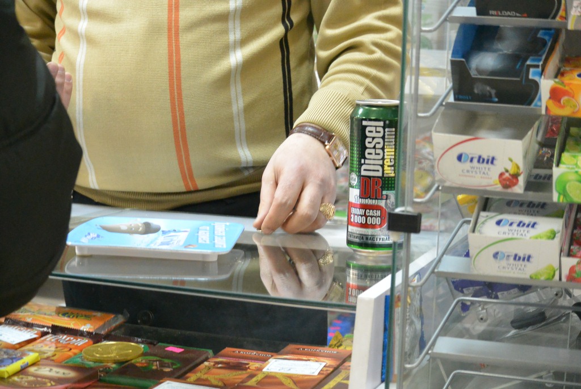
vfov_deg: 16.9
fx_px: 1309
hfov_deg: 25.0
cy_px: 194
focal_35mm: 81
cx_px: 290
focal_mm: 30
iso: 1250
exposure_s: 1/30
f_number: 3.8
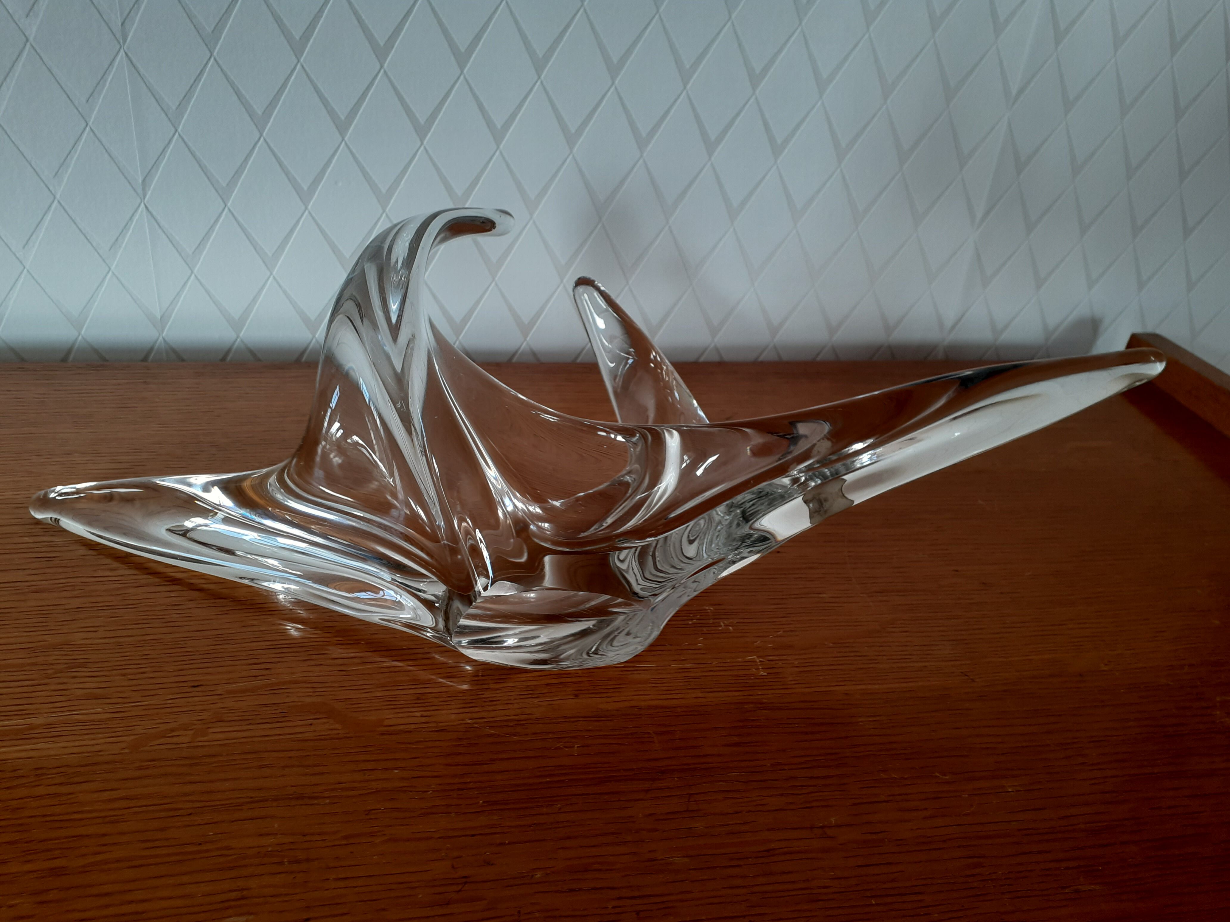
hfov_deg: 65.3
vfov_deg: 51.4
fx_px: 959
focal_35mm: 27
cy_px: 461
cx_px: 615
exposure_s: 1/50
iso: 40
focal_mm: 3.6
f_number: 1.9
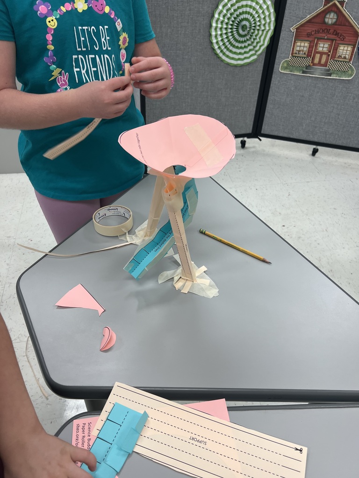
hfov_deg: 53.1
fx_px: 360
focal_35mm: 26
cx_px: 180
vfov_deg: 67.3
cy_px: 239
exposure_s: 1/120
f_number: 1.5
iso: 64
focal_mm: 5.7
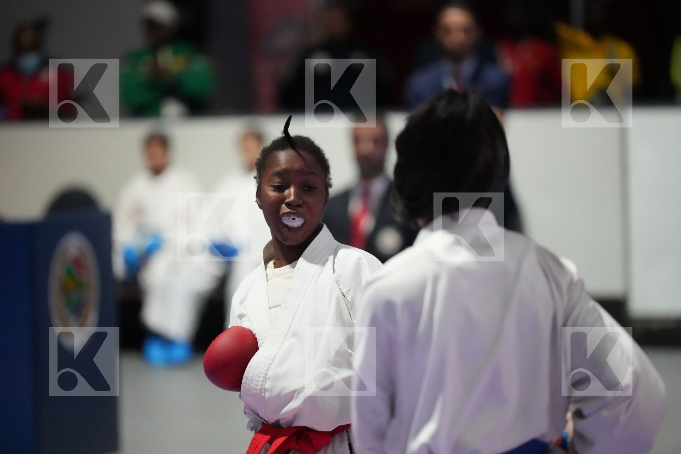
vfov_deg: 7.0
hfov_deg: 10.4
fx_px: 3726
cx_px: 340
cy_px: 227
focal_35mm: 197
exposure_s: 1/800
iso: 10000
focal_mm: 197
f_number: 2.8
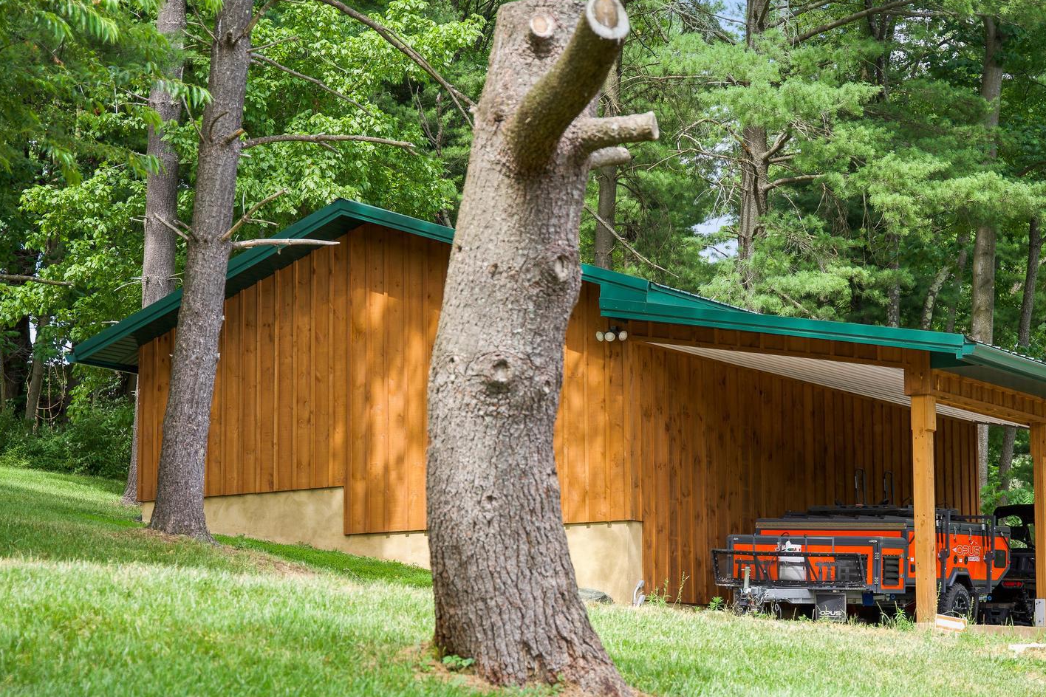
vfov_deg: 16.7
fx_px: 2366
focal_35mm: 81
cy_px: 494
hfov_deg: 24.9
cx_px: 636
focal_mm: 56.3
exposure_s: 1/400
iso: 100
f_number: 2.8
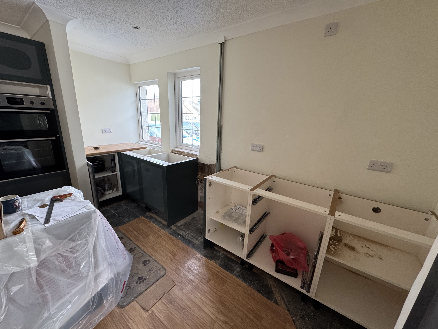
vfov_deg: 85.7
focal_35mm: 14
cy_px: 164
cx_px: 219
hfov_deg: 102.1
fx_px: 177
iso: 250
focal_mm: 2.22
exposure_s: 1/99
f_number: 2.2
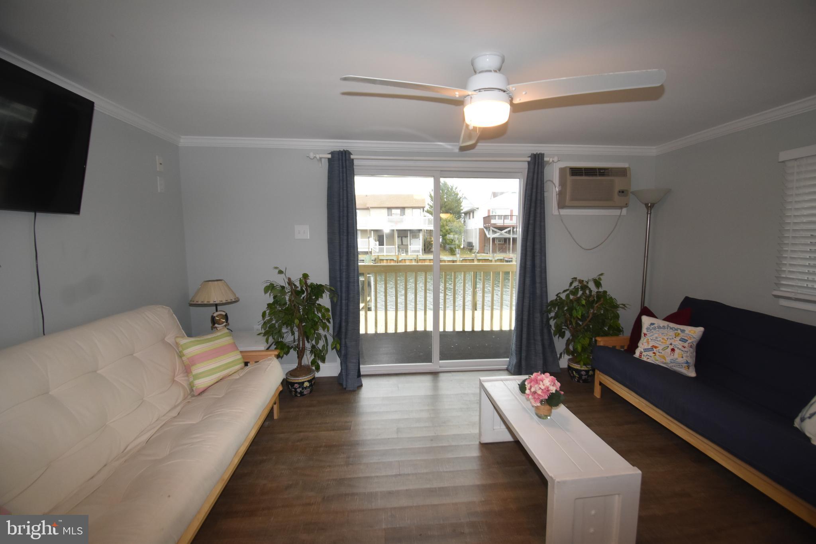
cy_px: 272
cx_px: 408
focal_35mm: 15
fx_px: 340
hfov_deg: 100.4
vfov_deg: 77.3
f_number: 5.6
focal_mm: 10
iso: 800
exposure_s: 1/125
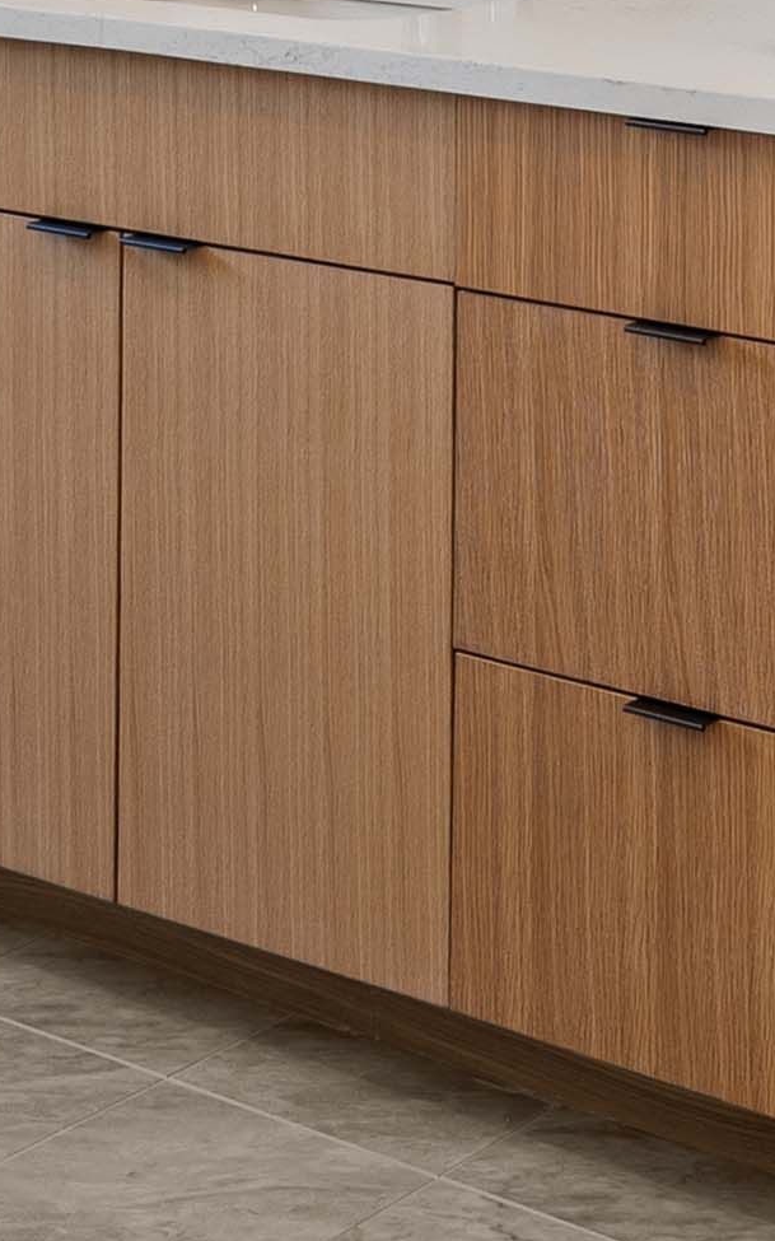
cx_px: 472
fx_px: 3618
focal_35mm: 107
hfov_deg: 12.2
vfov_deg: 17.8
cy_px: -498
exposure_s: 1/10
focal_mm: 17
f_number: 8
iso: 200
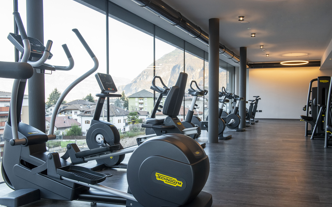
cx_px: 166
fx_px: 299
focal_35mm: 33
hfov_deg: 58.1
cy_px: 101
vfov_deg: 38.3
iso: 3200
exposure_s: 1/250
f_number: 9
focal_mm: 32
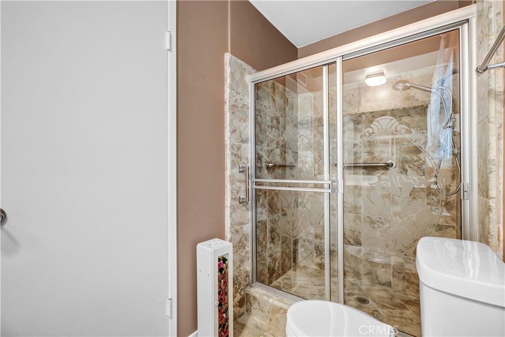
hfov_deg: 96.8
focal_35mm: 16
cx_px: 252
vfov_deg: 73.7
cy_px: 168
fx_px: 224
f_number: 11
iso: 400
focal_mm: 16
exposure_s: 1
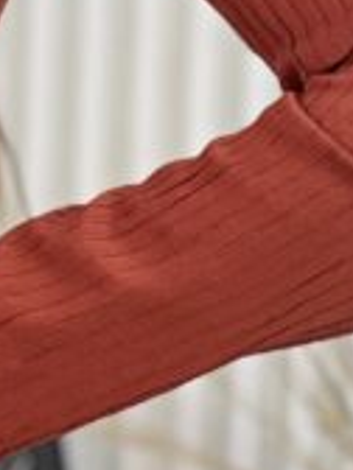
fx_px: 5806
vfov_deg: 4.6
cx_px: -437
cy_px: -119
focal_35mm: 427
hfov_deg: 3.4
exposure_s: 1/120
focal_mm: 9
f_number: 2.8
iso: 200
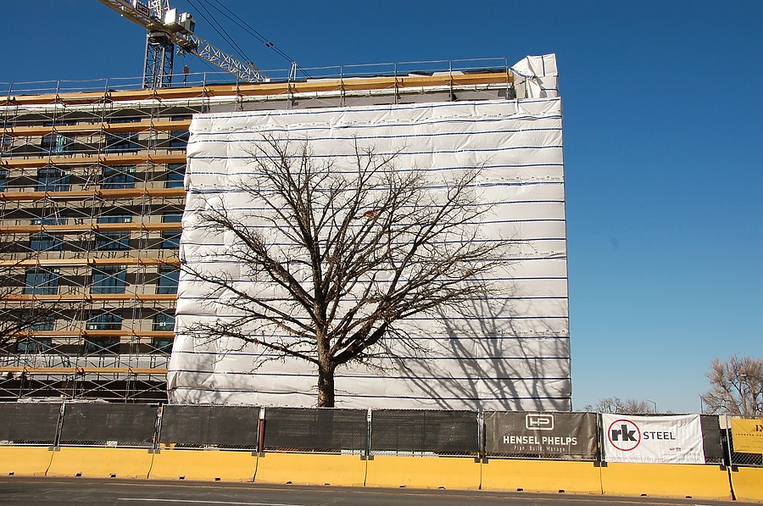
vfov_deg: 36.8
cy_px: 253
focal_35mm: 36
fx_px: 762
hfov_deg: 53.2
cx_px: 382
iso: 200
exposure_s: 1/400
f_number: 11
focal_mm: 24
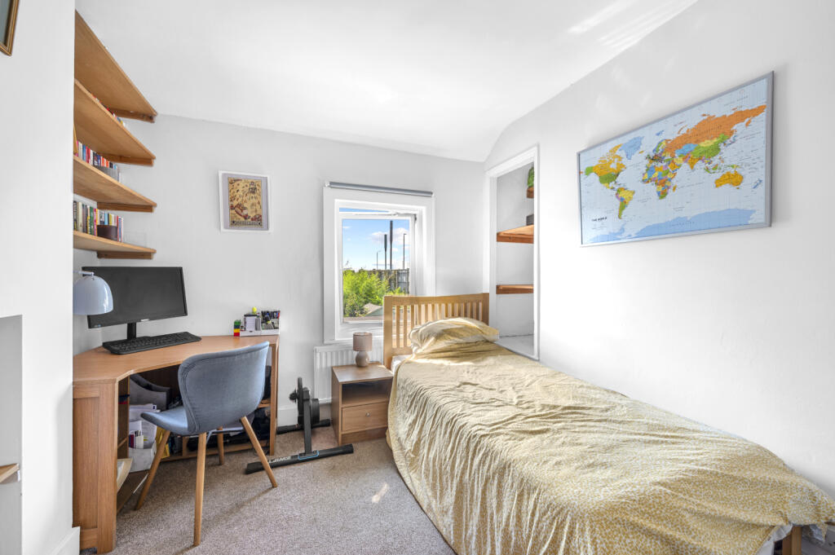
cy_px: 278
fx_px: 324
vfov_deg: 81.1
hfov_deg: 104.3
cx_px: 418
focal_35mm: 14
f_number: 16
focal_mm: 14
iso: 250
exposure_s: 1/1.67
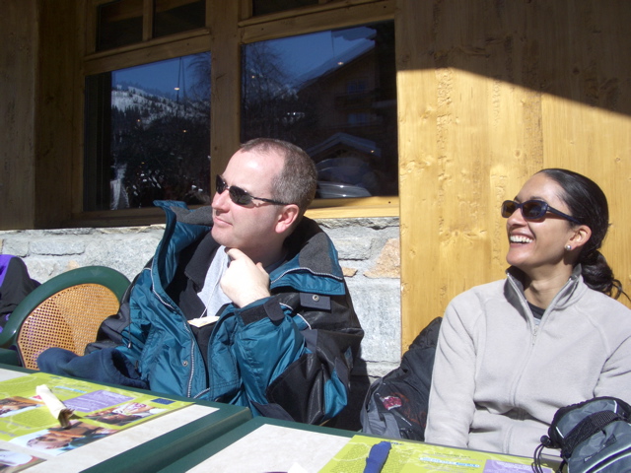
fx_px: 638
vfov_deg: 40.7
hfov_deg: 52.6
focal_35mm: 35
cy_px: 236
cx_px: 316
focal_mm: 5.8
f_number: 4.3
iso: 50
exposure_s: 1/500
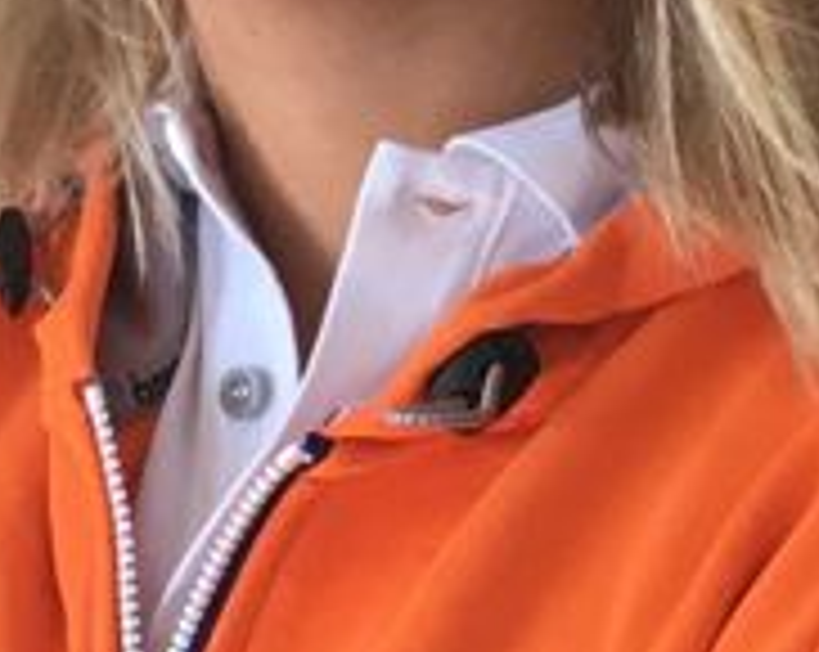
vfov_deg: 16.5
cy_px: 13
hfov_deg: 21.0
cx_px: 306
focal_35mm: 91
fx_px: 2202
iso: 25
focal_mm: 4.15
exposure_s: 1/40
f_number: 2.2
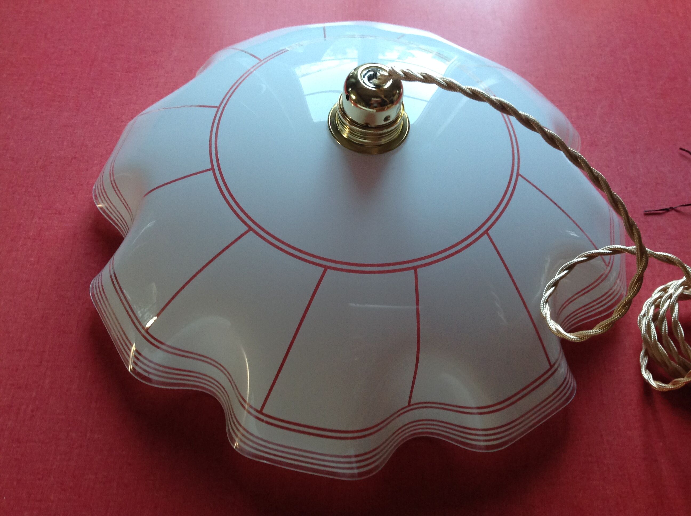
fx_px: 698
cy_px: 258
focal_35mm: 35
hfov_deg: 52.7
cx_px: 346
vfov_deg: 40.6
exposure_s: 1/15
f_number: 2.4
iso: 125
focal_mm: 4.28
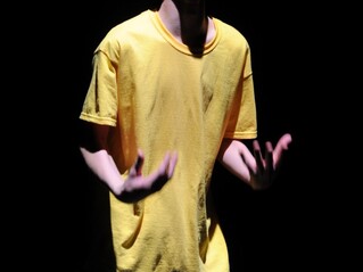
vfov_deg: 4.9
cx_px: 188
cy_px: 94
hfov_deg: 6.6
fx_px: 3155
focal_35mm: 301
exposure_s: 1/250
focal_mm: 200
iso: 3200
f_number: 5.6
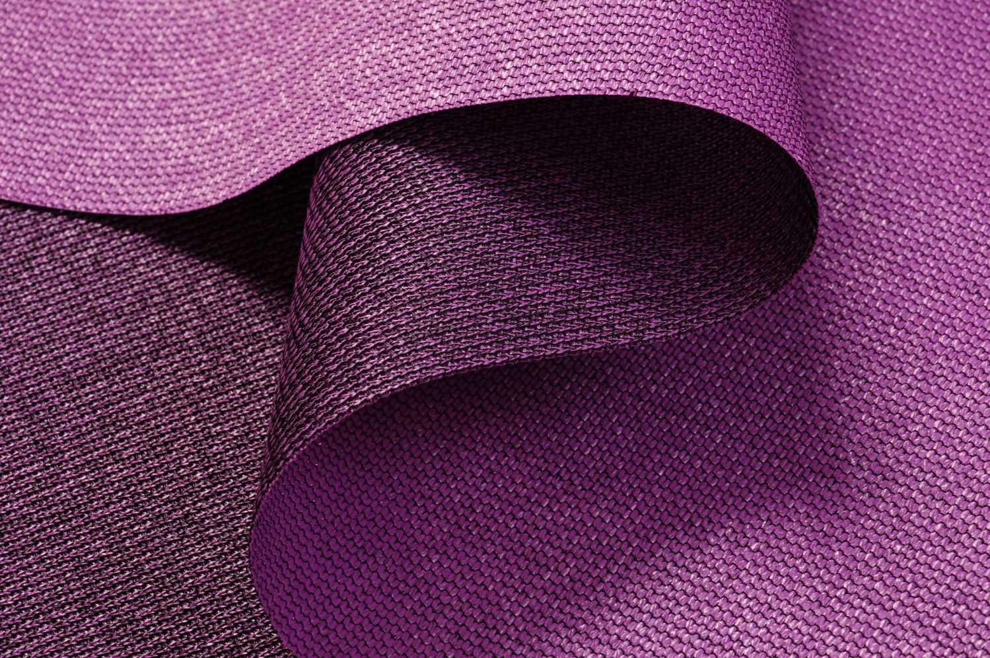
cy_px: 329
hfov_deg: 13.1
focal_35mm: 158
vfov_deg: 8.7
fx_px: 4326
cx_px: 495
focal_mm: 105
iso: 200
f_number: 13
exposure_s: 1/60
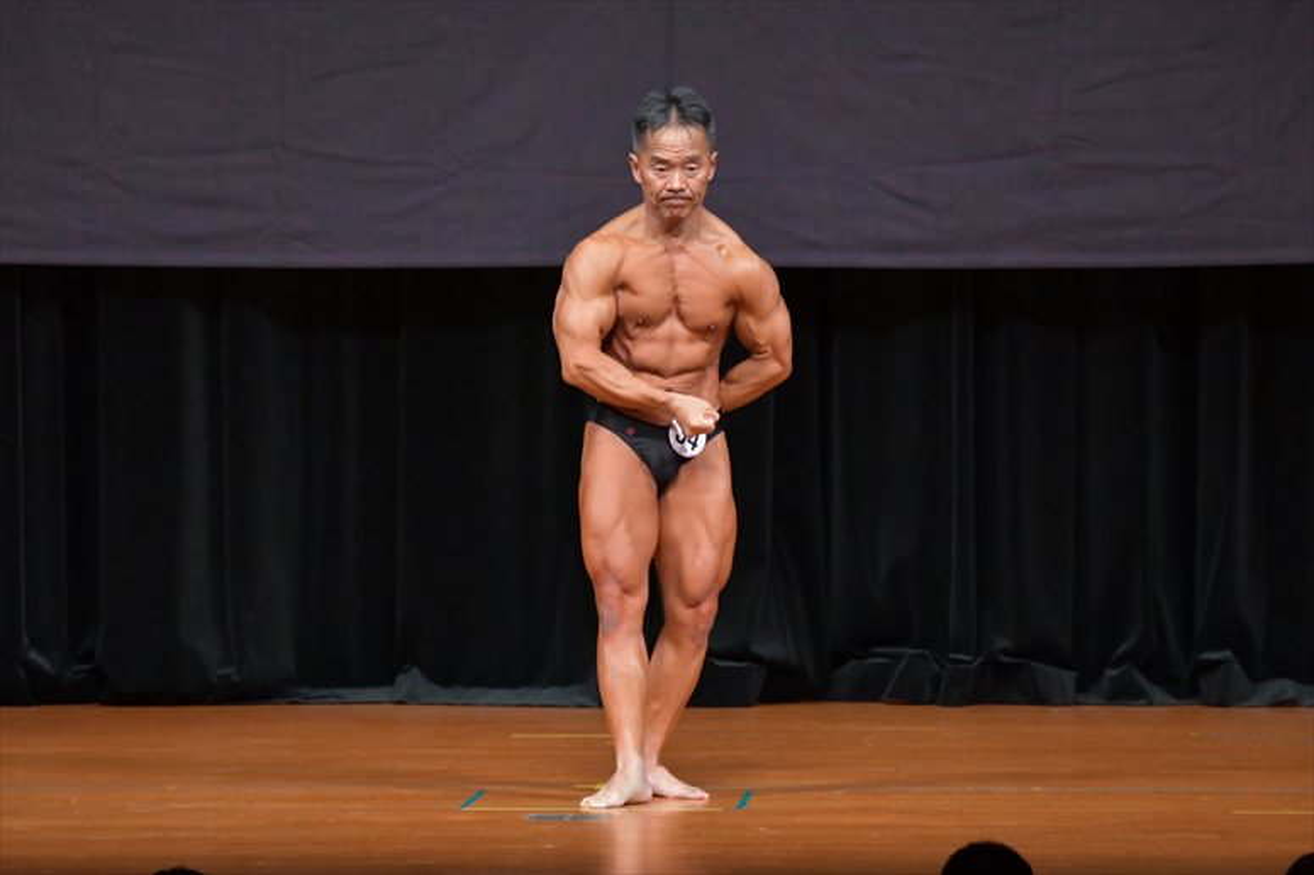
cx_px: 657
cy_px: 438
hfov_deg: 7.2
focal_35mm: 285
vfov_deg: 4.8
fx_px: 10398
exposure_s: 1/400
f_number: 5.6
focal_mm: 190
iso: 5000
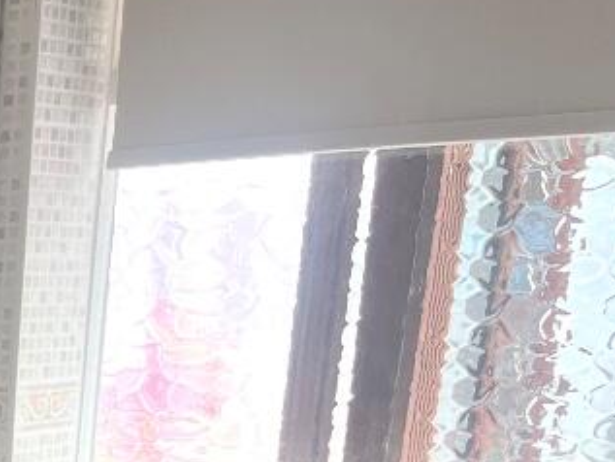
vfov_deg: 16.1
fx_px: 1493
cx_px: -353
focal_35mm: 84
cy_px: 687
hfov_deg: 19.7
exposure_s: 1/143
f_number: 1.6
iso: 64
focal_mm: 5.1
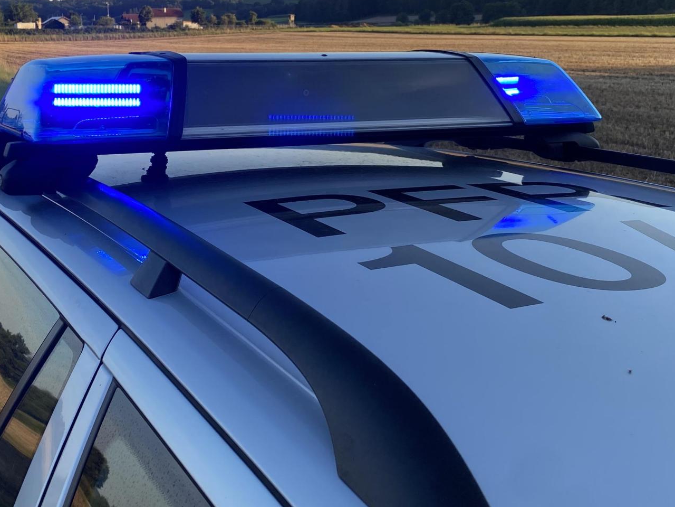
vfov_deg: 36.6
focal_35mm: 39
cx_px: 292
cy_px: 186
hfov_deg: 47.7
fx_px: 760
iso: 32
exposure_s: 1/852
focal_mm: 4.25
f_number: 1.8
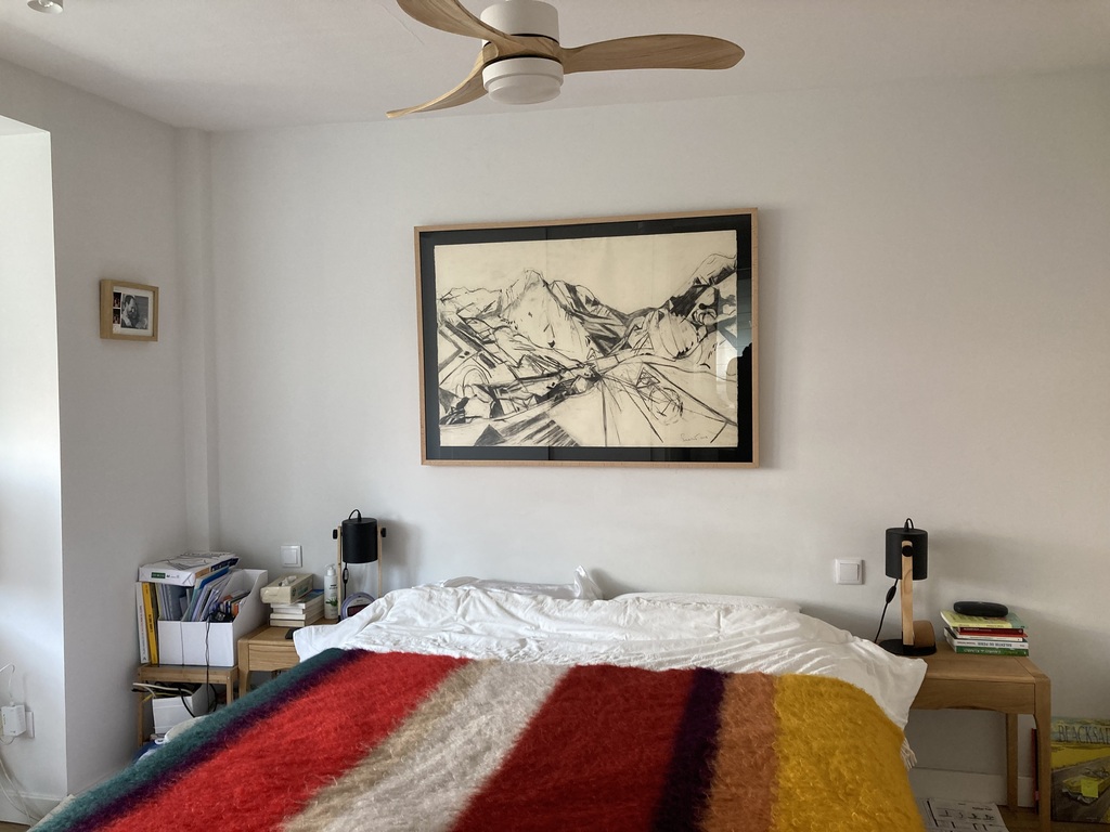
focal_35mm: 28
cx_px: 555
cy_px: 416
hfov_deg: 63.4
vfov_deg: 49.7
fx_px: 898
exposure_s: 1/73
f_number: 1.8
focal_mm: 3.99
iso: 80
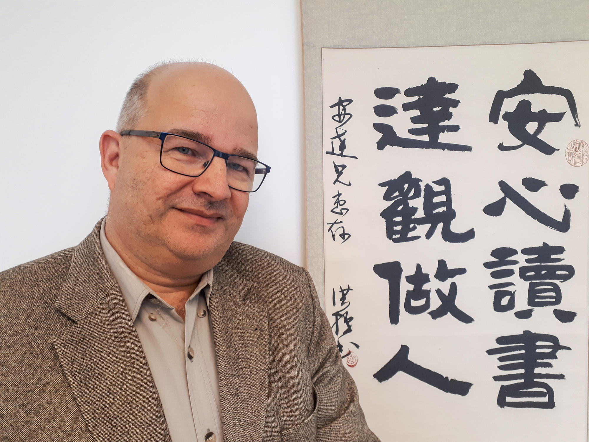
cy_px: 221
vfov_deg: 51.4
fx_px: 459
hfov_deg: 65.3
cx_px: 294
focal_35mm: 27
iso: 80
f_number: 1.9
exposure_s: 1/33
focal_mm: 3.6
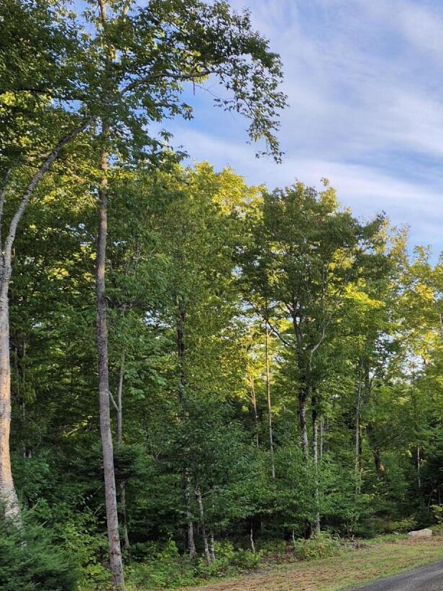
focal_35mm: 56
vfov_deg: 32.8
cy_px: 520
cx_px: 529
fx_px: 955
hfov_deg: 23.8
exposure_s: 1/335
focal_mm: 5.4
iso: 25
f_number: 1.8
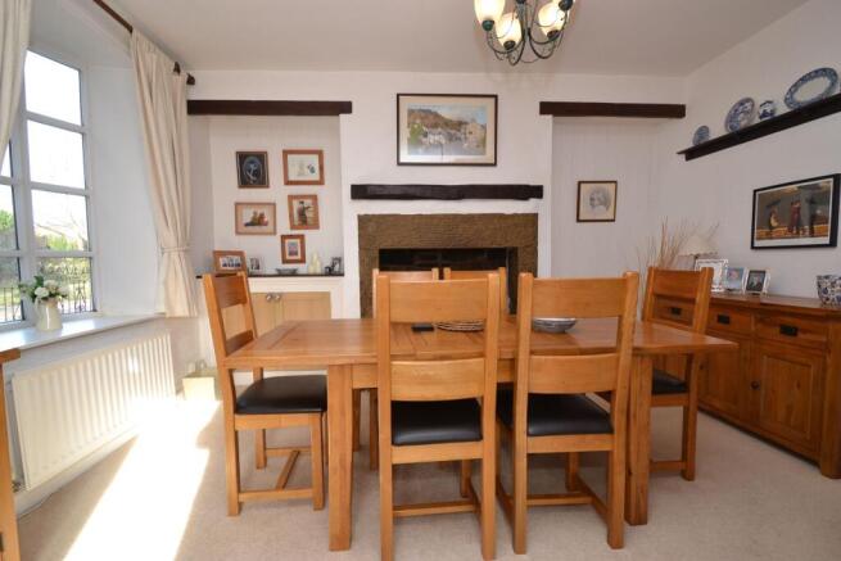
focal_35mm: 15
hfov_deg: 100.4
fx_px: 350
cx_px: 420
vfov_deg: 77.4
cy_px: 280
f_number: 5
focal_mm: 10
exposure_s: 1/100
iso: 400
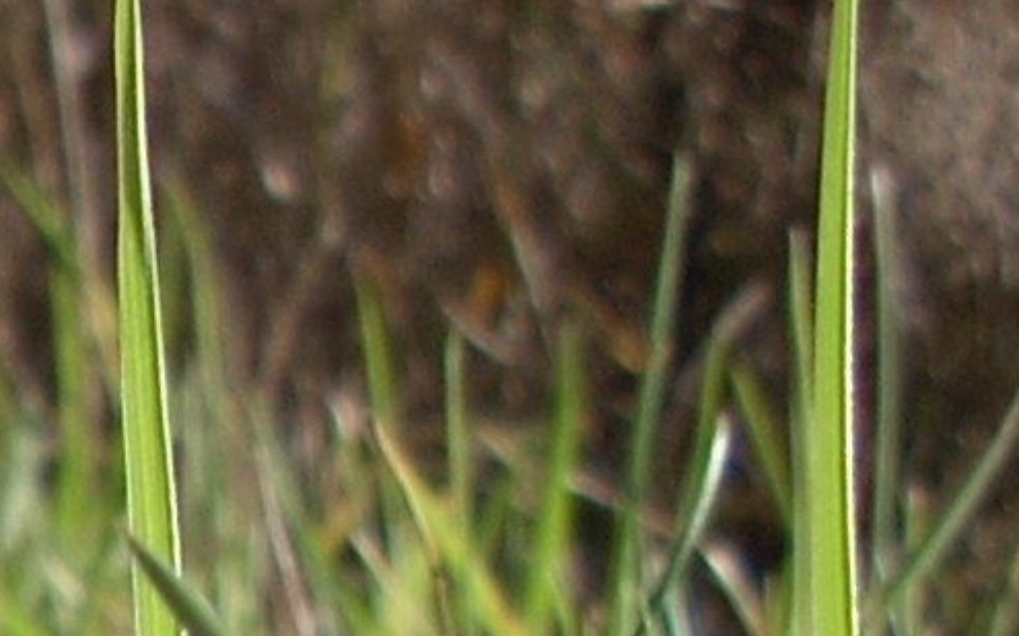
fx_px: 5636
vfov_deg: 6.3
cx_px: -1381
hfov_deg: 9.3
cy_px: 1210
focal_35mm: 203
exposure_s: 1/439
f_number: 2.8
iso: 64
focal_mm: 6.2
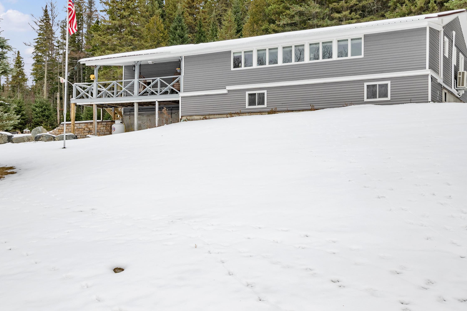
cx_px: 243
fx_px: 532
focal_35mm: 41
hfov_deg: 47.4
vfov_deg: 32.6
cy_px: 164
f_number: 8
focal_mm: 20
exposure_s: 1/15
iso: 64
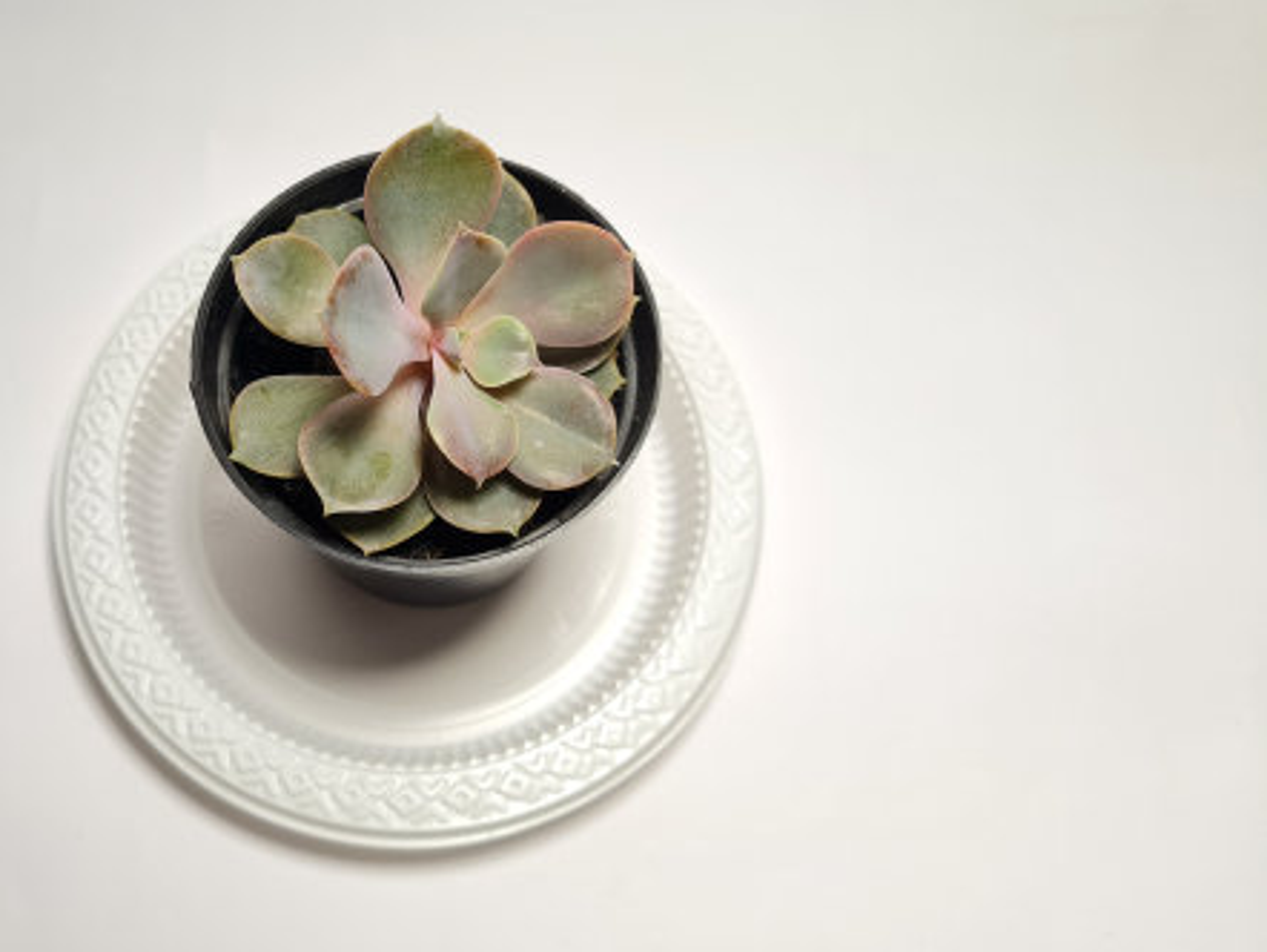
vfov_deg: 39.4
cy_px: 351
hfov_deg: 50.1
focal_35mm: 36
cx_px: 393
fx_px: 1318
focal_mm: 5.4
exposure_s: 1/184
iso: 50
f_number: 1.8
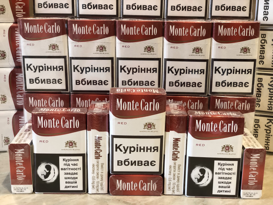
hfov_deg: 36.8
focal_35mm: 52
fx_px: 410
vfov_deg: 28.0
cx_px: 136
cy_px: 102
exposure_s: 1/24
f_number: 2.4
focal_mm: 6
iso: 125
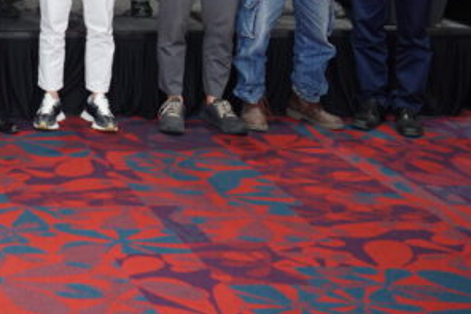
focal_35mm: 83
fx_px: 1085
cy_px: -190
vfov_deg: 15.0
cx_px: -266
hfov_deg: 20.4
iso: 1000
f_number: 4
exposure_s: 1/125
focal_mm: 24
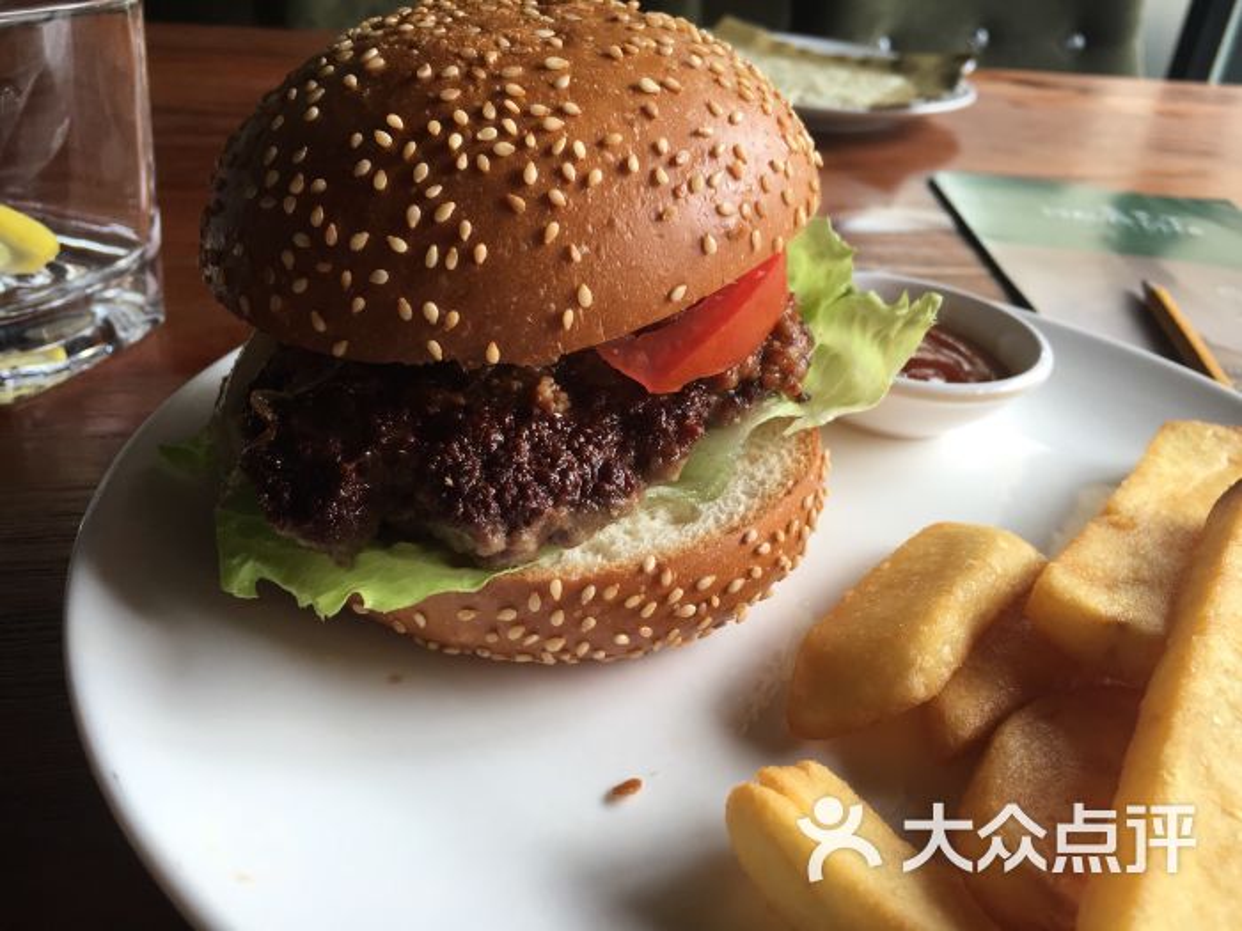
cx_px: 621
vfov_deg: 48.2
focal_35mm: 29
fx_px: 1041
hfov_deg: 61.7
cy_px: 466
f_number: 2.2
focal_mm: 4.15
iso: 32
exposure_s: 1/100
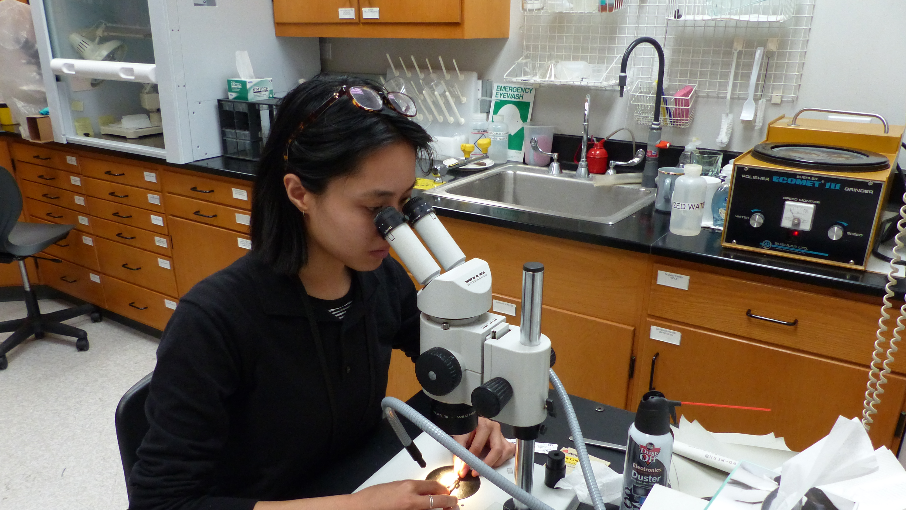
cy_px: 305
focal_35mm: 28
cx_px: 446
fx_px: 673
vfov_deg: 41.3
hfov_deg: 67.9
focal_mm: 4.5
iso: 400
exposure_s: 1/60
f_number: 2.8
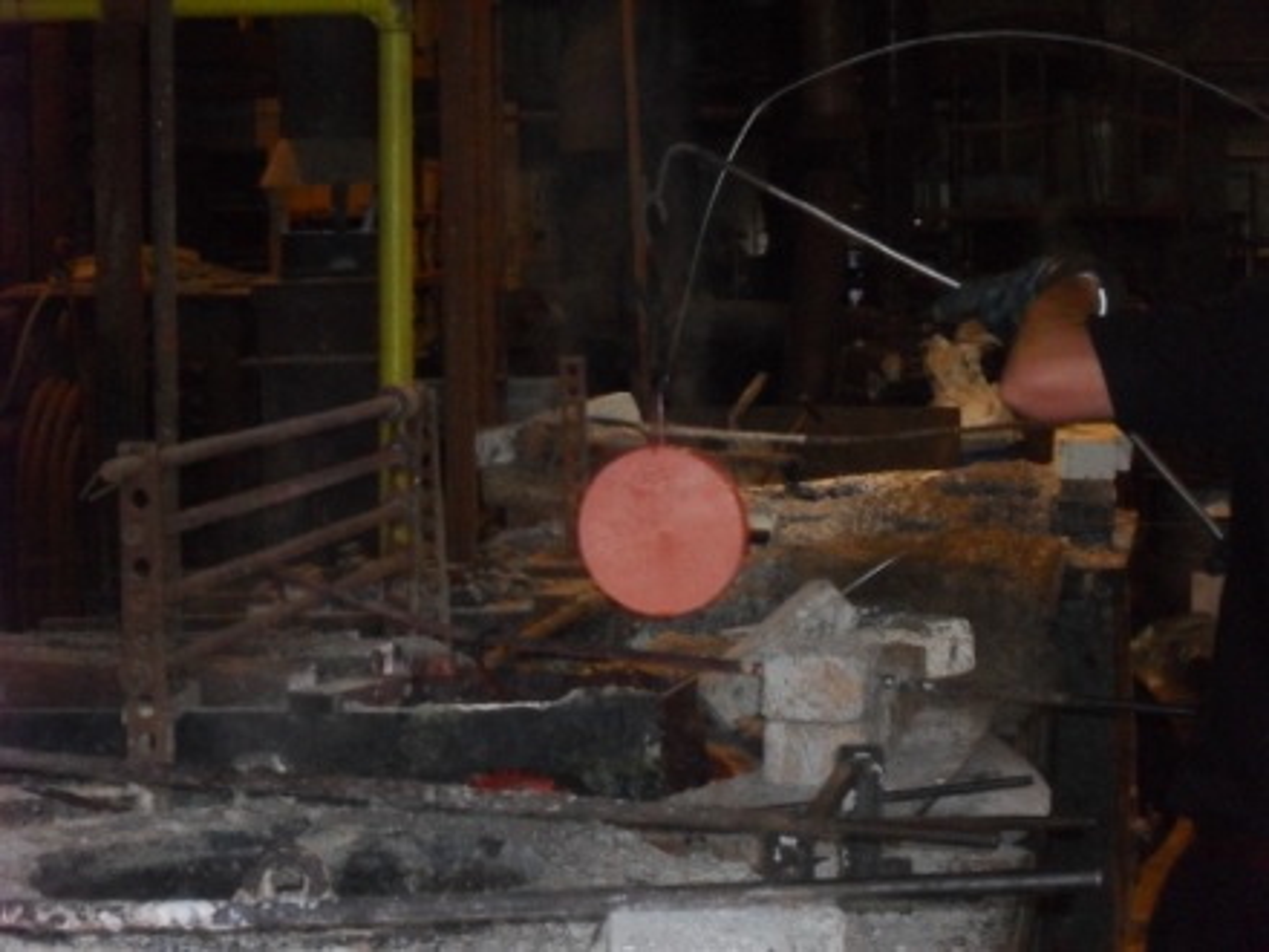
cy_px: 476
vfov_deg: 14.1
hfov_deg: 18.7
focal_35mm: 105
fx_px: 3849
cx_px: 634
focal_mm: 18.9
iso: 400
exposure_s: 1/60
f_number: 5.8
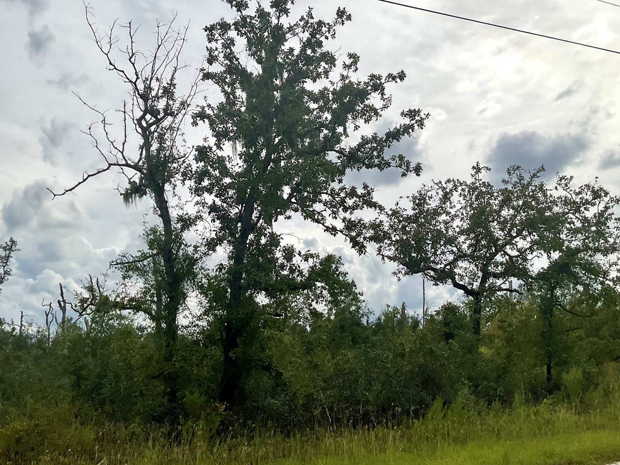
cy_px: 247
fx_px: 716
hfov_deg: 46.8
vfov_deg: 35.9
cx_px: 291
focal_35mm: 40
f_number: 1.8
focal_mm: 3
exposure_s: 1/5814
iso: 20
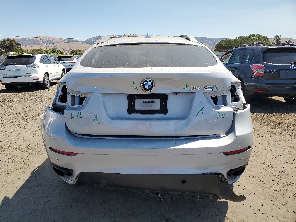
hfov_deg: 67.3
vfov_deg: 53.1
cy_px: 111
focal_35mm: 26
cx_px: 148
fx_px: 222
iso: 50
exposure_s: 1/3333
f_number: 1.5
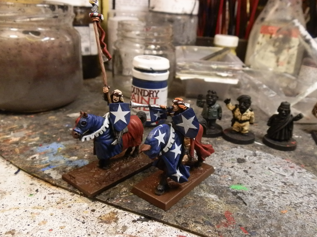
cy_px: 128
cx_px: 173
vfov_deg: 45.4
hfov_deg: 58.3
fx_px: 284
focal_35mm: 31
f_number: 3.1
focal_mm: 5
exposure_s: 1/160
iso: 400
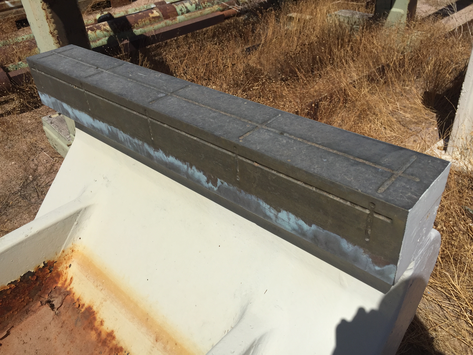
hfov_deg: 61.7
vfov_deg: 48.2
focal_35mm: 29
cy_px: 178
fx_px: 396
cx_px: 236
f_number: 2.2
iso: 32
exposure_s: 1/6623
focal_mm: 4.15
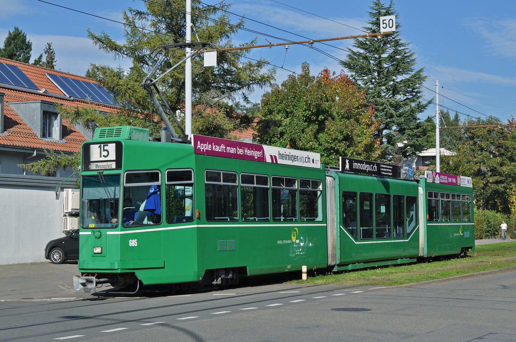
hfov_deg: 29.3
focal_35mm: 69
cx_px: 258
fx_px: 988
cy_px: 171
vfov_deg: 19.7
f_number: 7.1
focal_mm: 46
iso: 250
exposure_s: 1/800
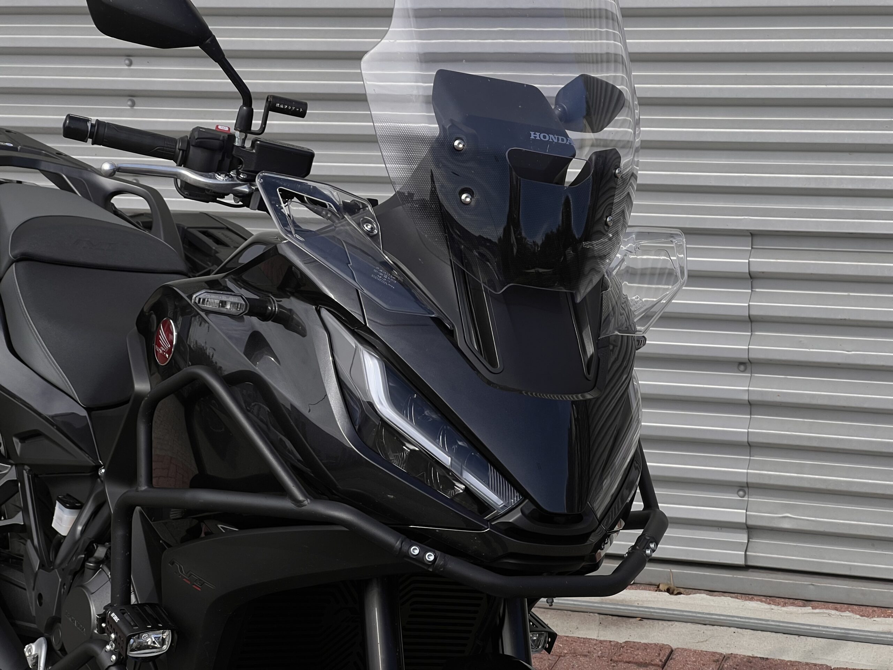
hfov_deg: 25.3
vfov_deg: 19.1
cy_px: 335
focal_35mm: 77
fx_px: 1986
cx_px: 446
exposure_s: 1/896
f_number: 2.8
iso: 32
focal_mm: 9
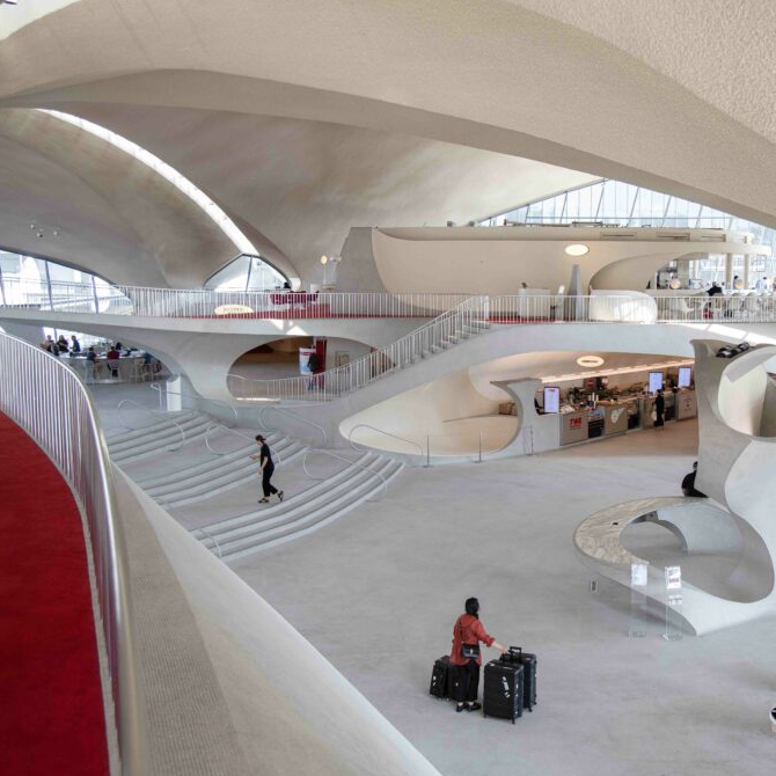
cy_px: 387
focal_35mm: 39
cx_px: 507
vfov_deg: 42.8
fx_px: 989
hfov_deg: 42.3
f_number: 4
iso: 400
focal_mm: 30
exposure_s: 1/320
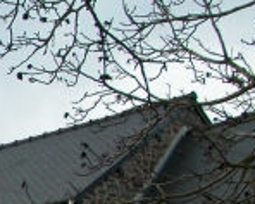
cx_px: -319
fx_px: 1191
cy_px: 278
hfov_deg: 10.7
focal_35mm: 158
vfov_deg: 9.6
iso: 100
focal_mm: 8.9
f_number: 4
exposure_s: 1/141
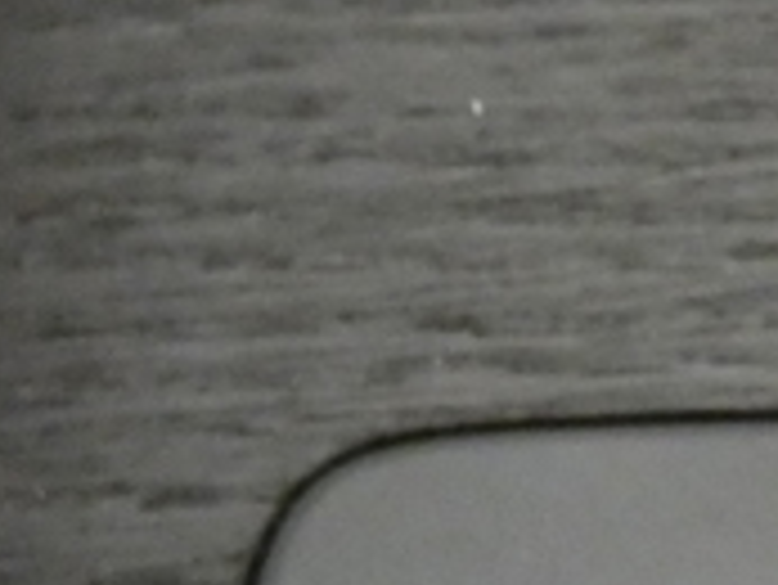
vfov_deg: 4.6
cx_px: 1664
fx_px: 7287
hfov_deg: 5.9
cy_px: 536
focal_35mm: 324
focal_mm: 12.5
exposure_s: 1/15
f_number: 4.3
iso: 1600
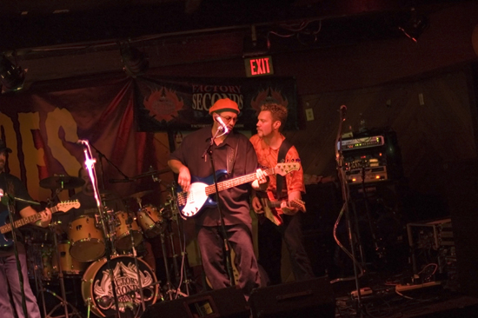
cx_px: 239
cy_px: 159
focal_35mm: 75
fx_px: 995
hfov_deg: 27.0
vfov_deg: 18.2
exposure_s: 1/45
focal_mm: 50
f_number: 1.4
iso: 500
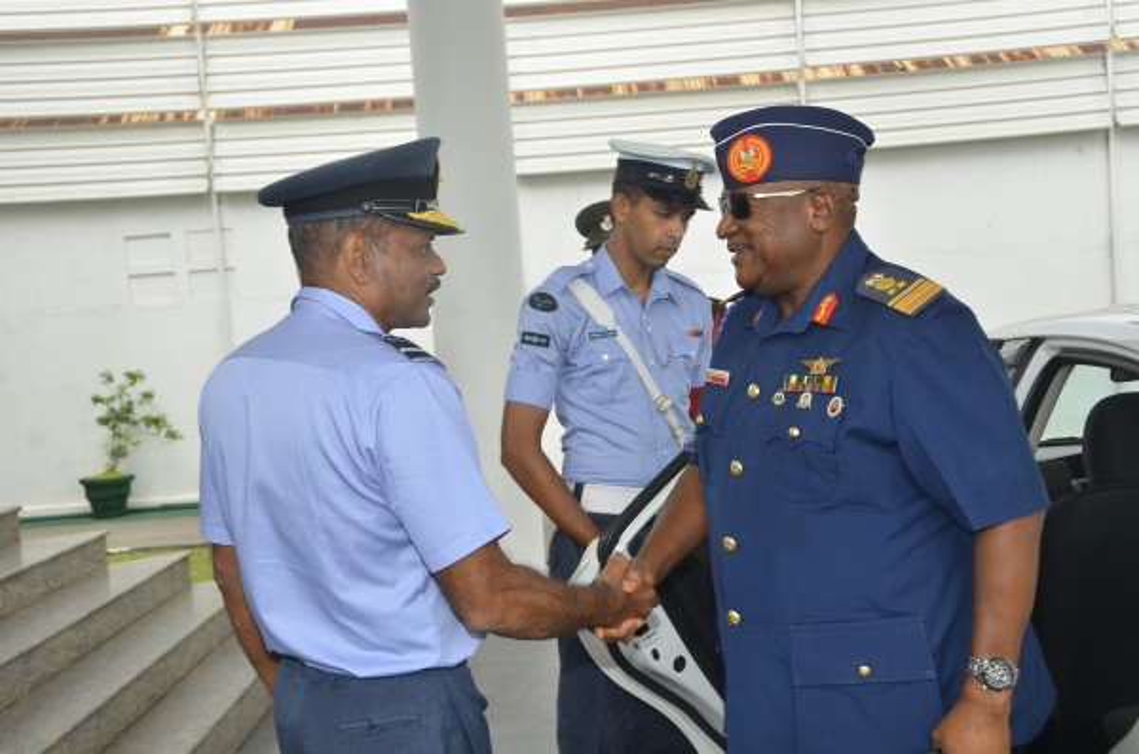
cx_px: 570
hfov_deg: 41.2
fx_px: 1515
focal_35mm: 48
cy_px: 377
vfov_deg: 27.9
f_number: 6.3
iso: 200
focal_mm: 32
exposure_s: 1/160
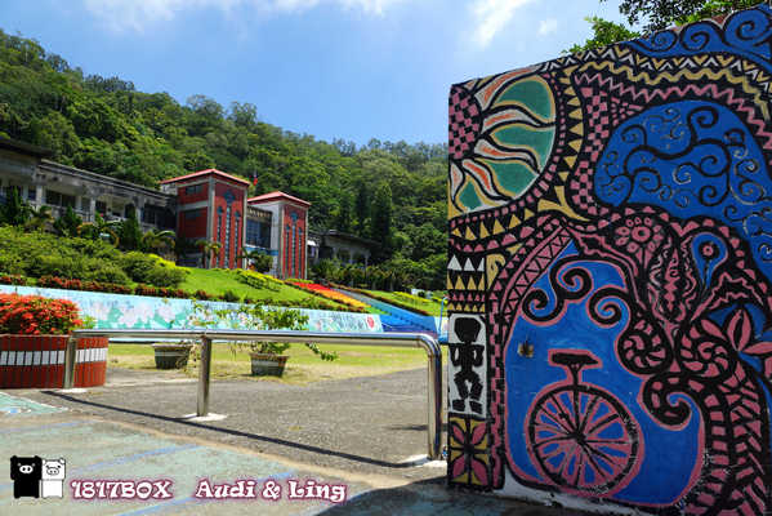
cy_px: 258
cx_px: 386
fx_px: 515
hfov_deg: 73.7
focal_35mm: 24
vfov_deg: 53.2
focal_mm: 16
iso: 100
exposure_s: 1/250
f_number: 8
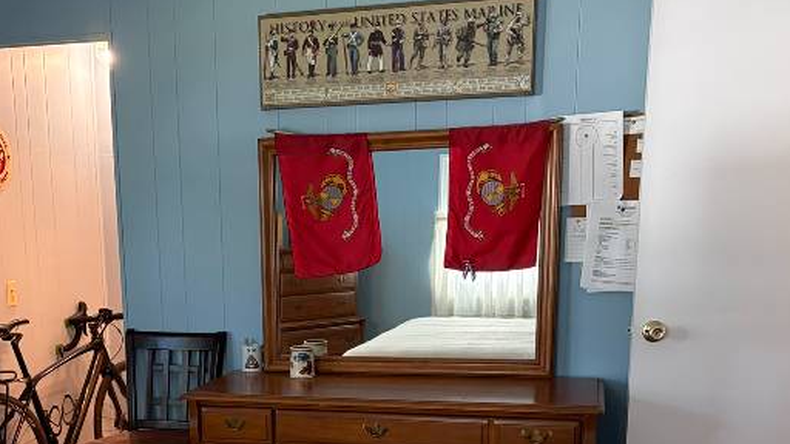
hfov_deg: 43.2
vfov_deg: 24.5
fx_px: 985
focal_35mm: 47
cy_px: 425
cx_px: 272
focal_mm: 5.96
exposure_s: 1/60
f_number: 1.6
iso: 500
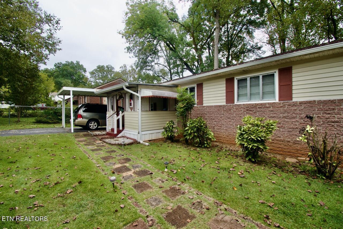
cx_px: 172
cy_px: 114
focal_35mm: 15
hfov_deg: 100.4
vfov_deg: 77.4
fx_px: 143
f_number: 8
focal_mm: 10
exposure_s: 1/250
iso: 200
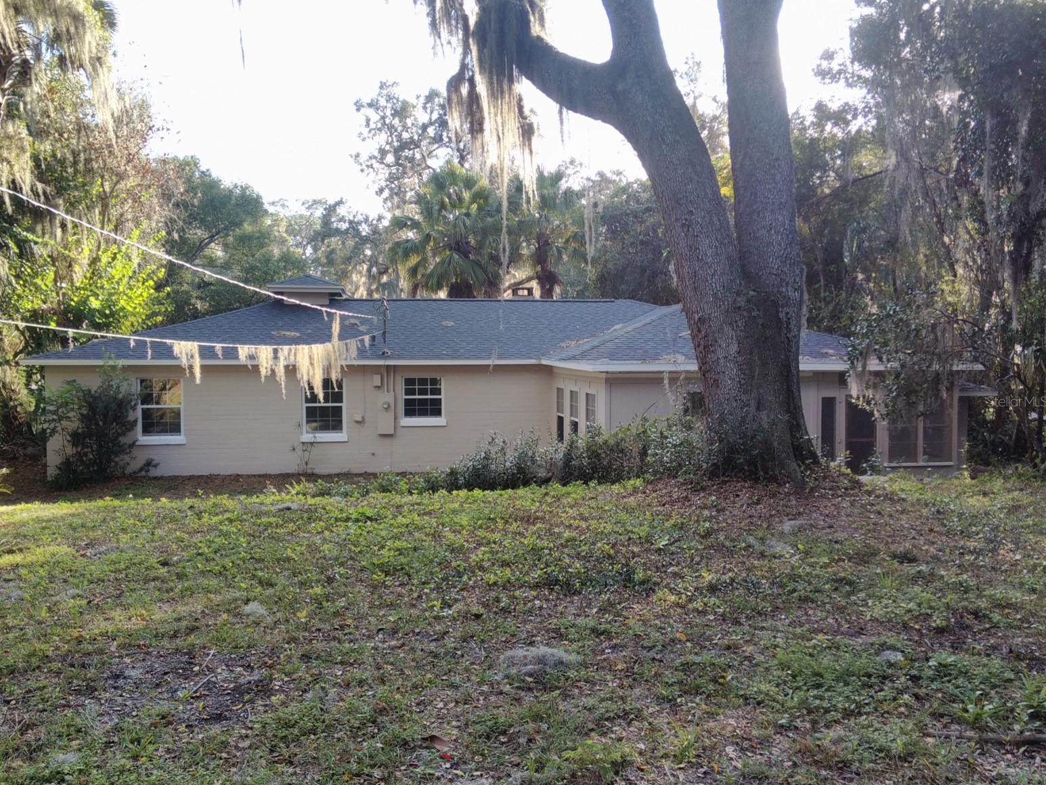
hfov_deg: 61.6
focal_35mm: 29
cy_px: 401
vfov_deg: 48.2
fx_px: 876
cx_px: 509
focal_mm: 3.69
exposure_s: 1/130
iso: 50
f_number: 2.65
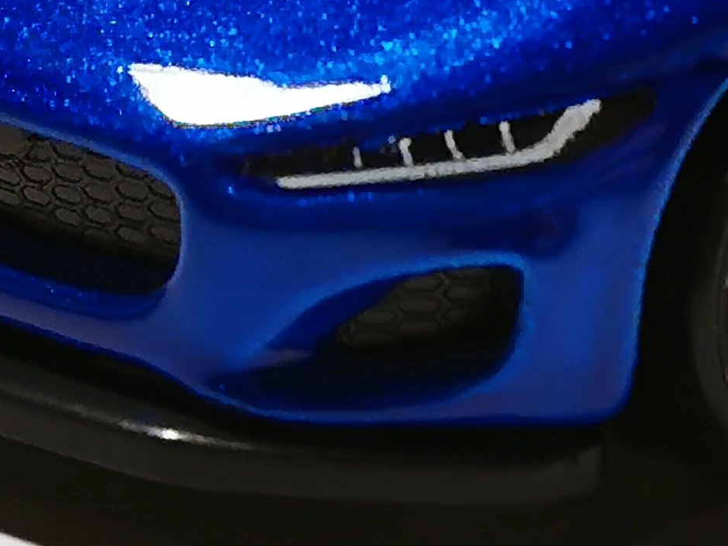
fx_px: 6434
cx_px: 860
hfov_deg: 6.4
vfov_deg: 4.8
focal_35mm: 306
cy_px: -74
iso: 100
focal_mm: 5.58
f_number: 1.8
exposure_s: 1/100
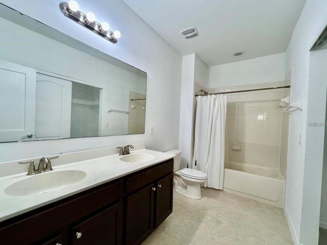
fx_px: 132
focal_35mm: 14
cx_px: 154
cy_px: 124
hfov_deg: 102.0
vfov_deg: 85.6
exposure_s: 1/120
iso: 100
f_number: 1.8
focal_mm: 1.57
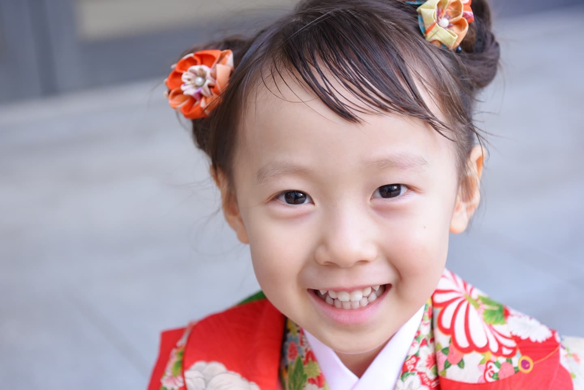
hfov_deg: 28.8
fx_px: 1136
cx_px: 292
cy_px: 195
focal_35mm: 70
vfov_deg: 19.5
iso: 640
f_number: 5
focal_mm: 70
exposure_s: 1/125
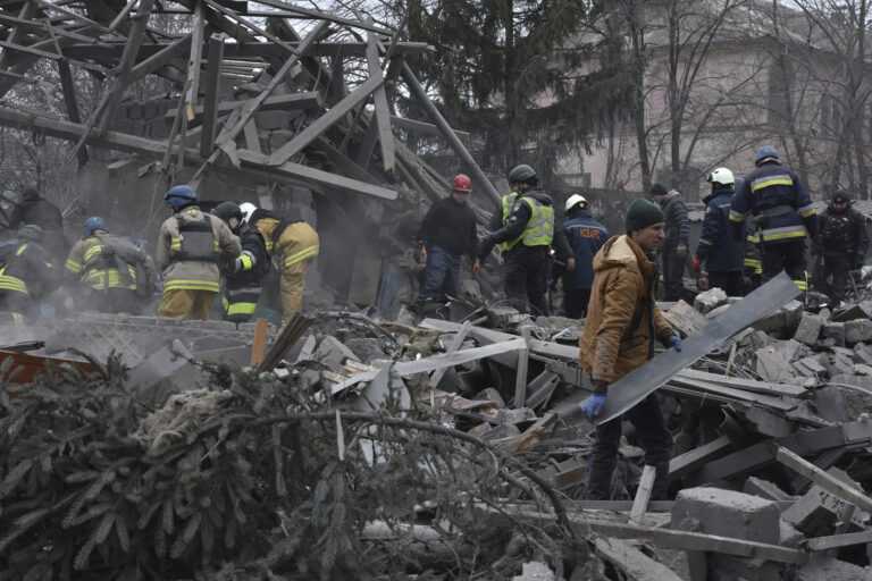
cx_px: 436
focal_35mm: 63
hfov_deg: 31.9
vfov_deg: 21.6
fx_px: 1526
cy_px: 290
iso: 640
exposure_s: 1/400
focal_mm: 42
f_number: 6.3
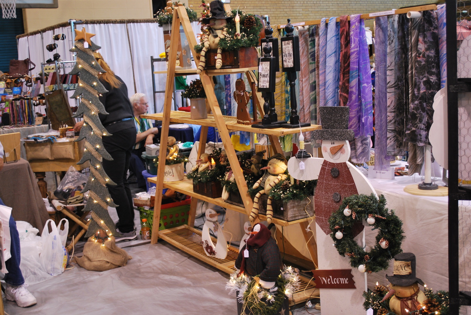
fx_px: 629
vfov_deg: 28.2
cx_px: 236
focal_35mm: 48
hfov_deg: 41.1
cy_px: 158
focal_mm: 32
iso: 400
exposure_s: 1/15
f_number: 4.8
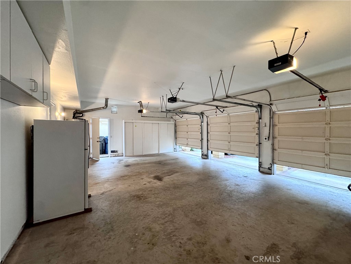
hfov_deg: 102.1
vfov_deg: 85.7
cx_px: 176
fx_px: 142
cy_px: 132
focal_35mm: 14
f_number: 2.2
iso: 320
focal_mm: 2.22
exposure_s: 1/60
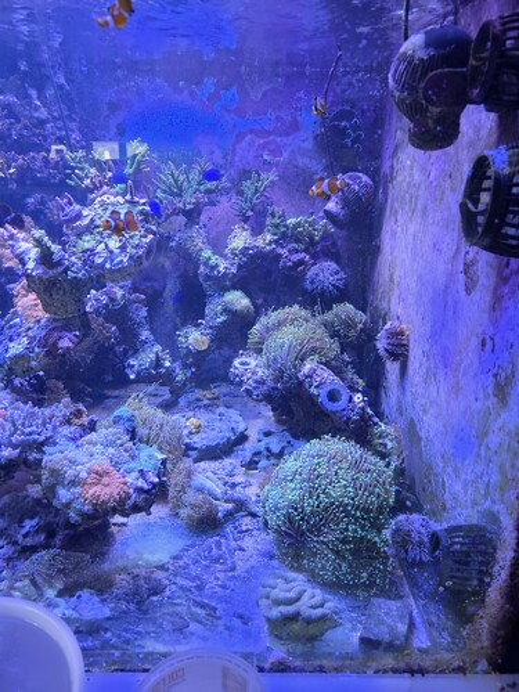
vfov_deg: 73.9
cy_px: 346
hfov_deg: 58.9
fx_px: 460
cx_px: 260
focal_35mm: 23
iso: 50
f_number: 1.7
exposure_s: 1/63.5
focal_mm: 6.3
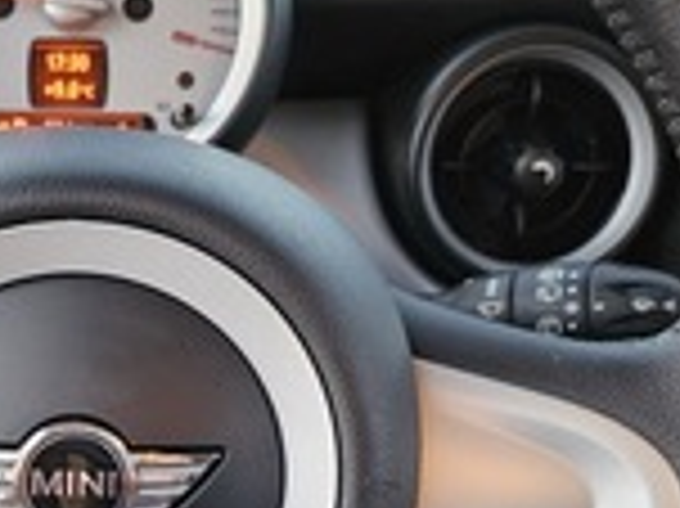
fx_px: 1433
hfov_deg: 25.8
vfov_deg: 19.9
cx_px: 68
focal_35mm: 73
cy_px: 409
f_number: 1.7
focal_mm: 6.3
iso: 640
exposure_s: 1/33
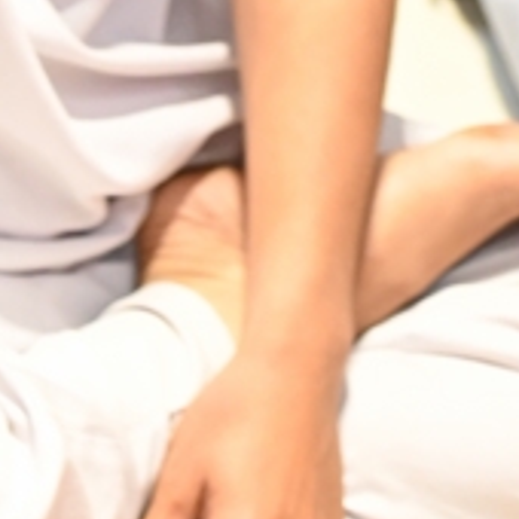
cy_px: -801
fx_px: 5123
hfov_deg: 5.8
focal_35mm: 302
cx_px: 305
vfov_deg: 5.6
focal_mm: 62
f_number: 4
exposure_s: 1/200
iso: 5000
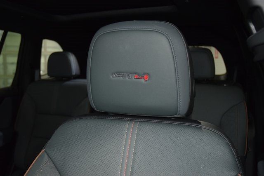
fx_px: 275
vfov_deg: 35.5
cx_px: 132
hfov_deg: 51.3
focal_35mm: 38
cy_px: 88
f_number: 3.8
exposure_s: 1/50
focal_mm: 25
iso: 1800
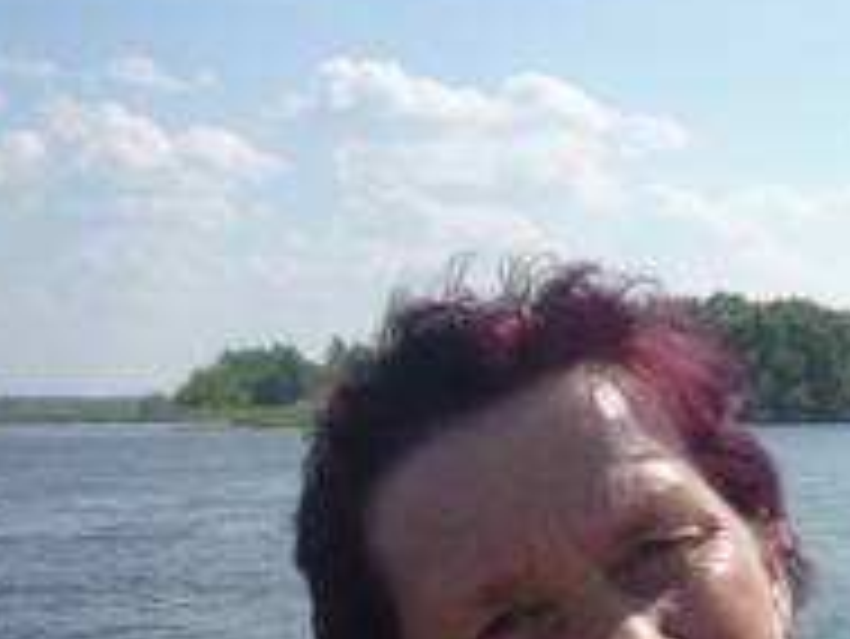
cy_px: 549
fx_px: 1867
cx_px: 733
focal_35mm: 76
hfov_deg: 25.0
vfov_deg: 19.1
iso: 100
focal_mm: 5.2
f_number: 5.6
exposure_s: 1/500
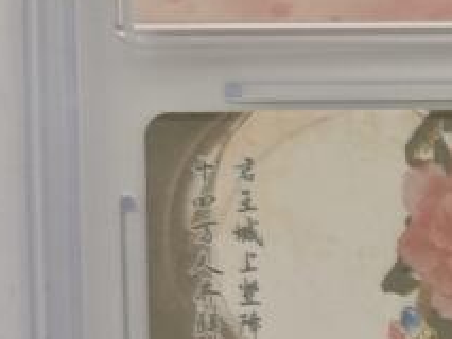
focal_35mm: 151
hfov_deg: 11.1
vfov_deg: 9.7
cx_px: 1065
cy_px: 443
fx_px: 1973
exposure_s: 1/33.3
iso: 800
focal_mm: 6.55
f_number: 1.6
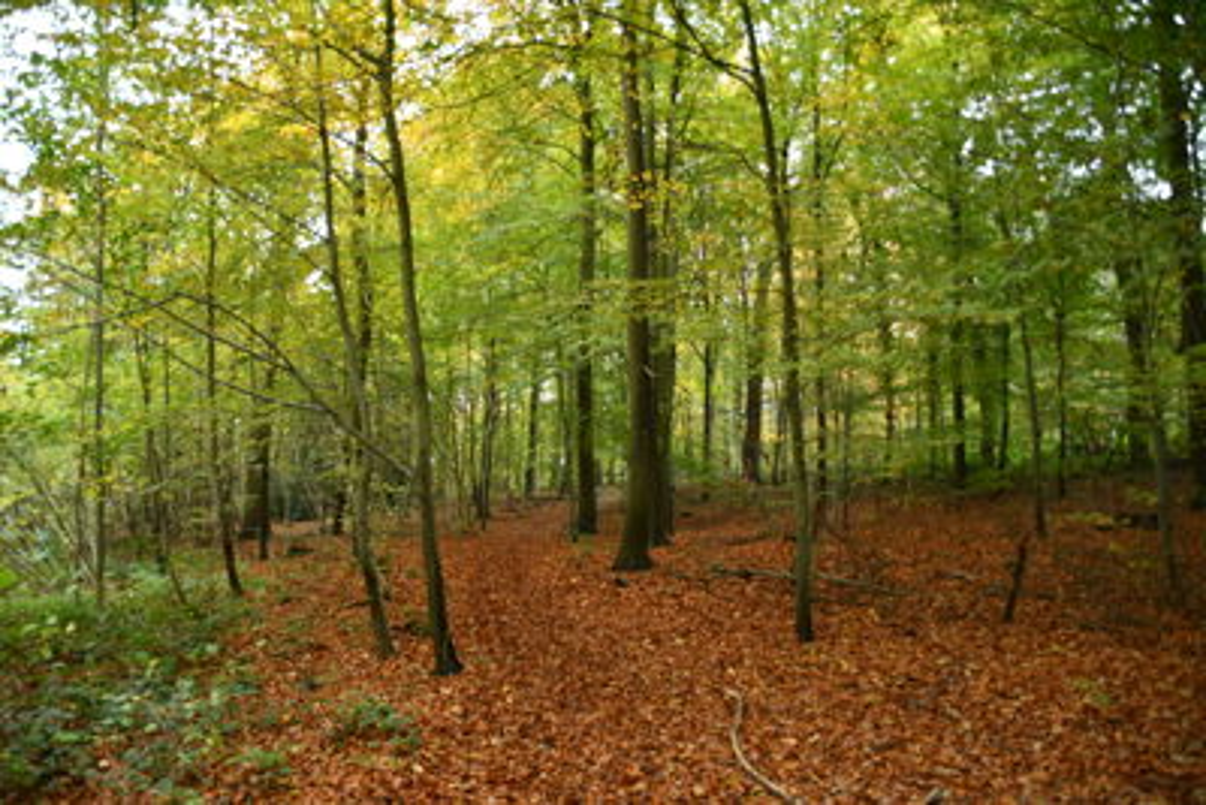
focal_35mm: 24
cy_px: 402
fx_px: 804
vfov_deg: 53.2
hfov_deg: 73.7
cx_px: 603
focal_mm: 16
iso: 1600
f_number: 3.5
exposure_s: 1/50
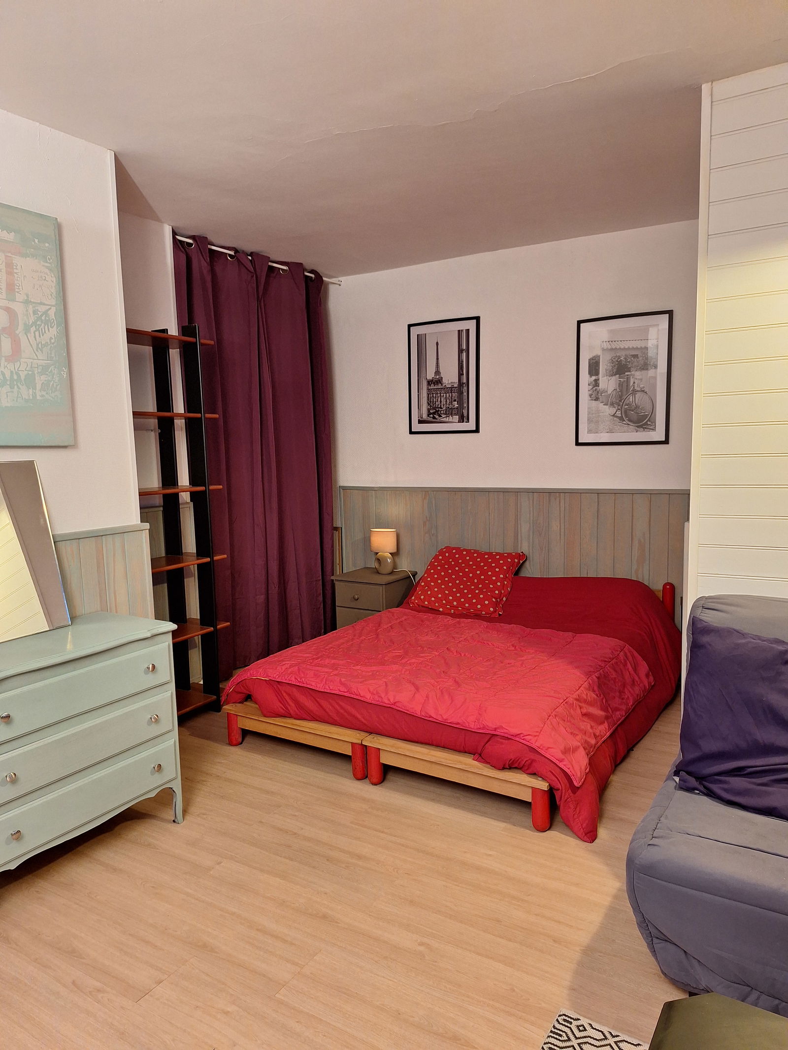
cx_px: 394
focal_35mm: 23
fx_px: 698
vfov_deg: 73.9
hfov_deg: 58.9
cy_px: 525
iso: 200
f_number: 1.8
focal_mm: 5.54
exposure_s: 1/33
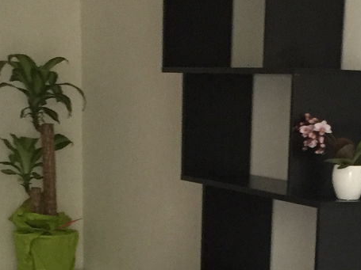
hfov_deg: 19.2
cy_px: 359
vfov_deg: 13.9
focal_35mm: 102
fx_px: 1063
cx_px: 240
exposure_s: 1/33
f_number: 2.2
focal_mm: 4.15
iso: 250
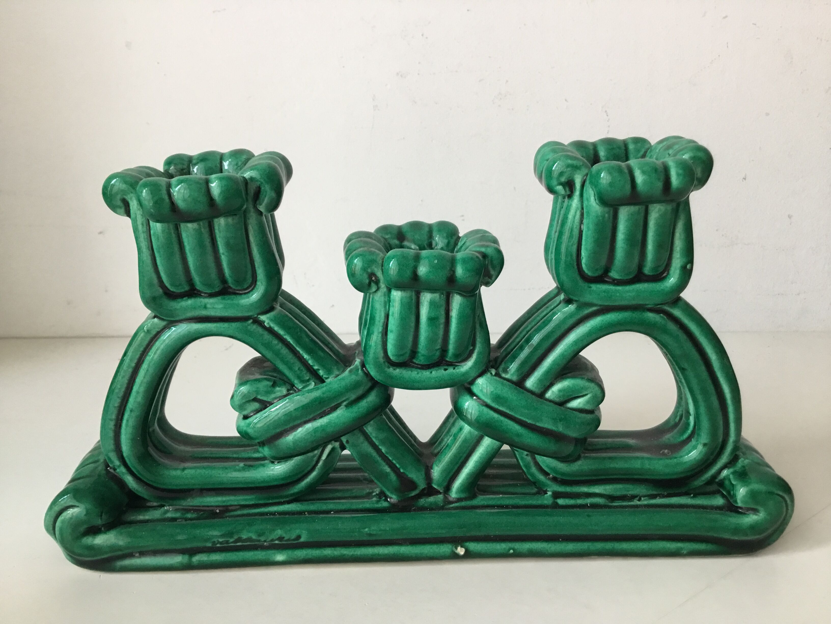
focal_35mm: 31
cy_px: 312
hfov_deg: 58.4
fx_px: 744
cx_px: 416
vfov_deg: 45.4
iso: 100
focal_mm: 3.3
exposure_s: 1/33
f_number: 2.4
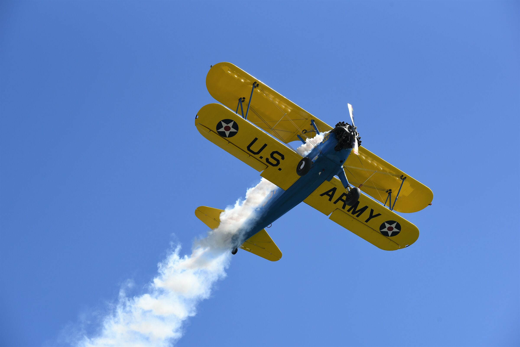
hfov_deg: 16.4
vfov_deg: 11.0
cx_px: 260
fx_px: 1806
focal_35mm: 125
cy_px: 174
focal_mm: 125
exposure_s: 1/1600
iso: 500
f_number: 9
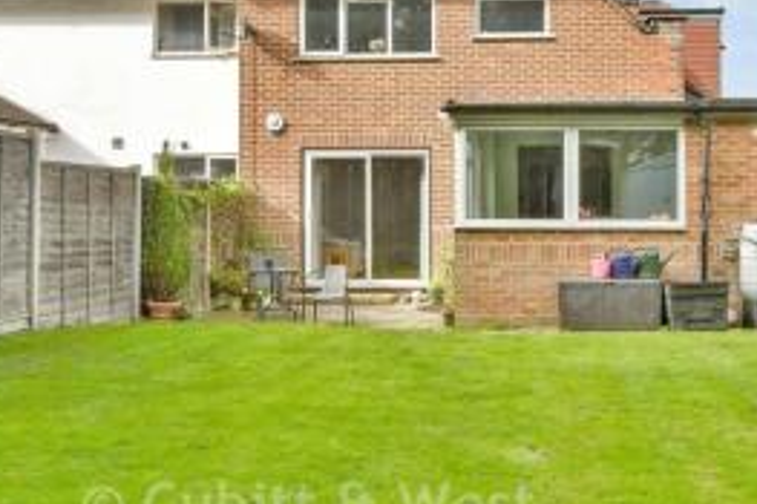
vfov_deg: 34.8
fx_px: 799
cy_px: 192
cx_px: 527
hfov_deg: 49.5
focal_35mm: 38
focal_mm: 14
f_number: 8
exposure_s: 1/50
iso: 160
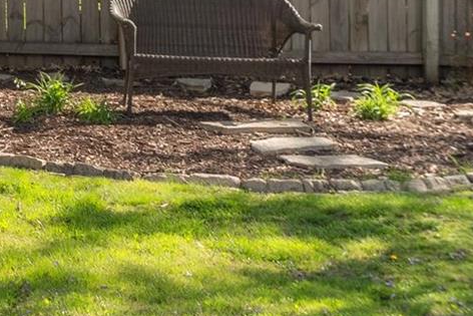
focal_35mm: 122
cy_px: -180
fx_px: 1603
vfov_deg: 10.8
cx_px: -311
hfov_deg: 15.1
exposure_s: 1/125
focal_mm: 18
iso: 400
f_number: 8
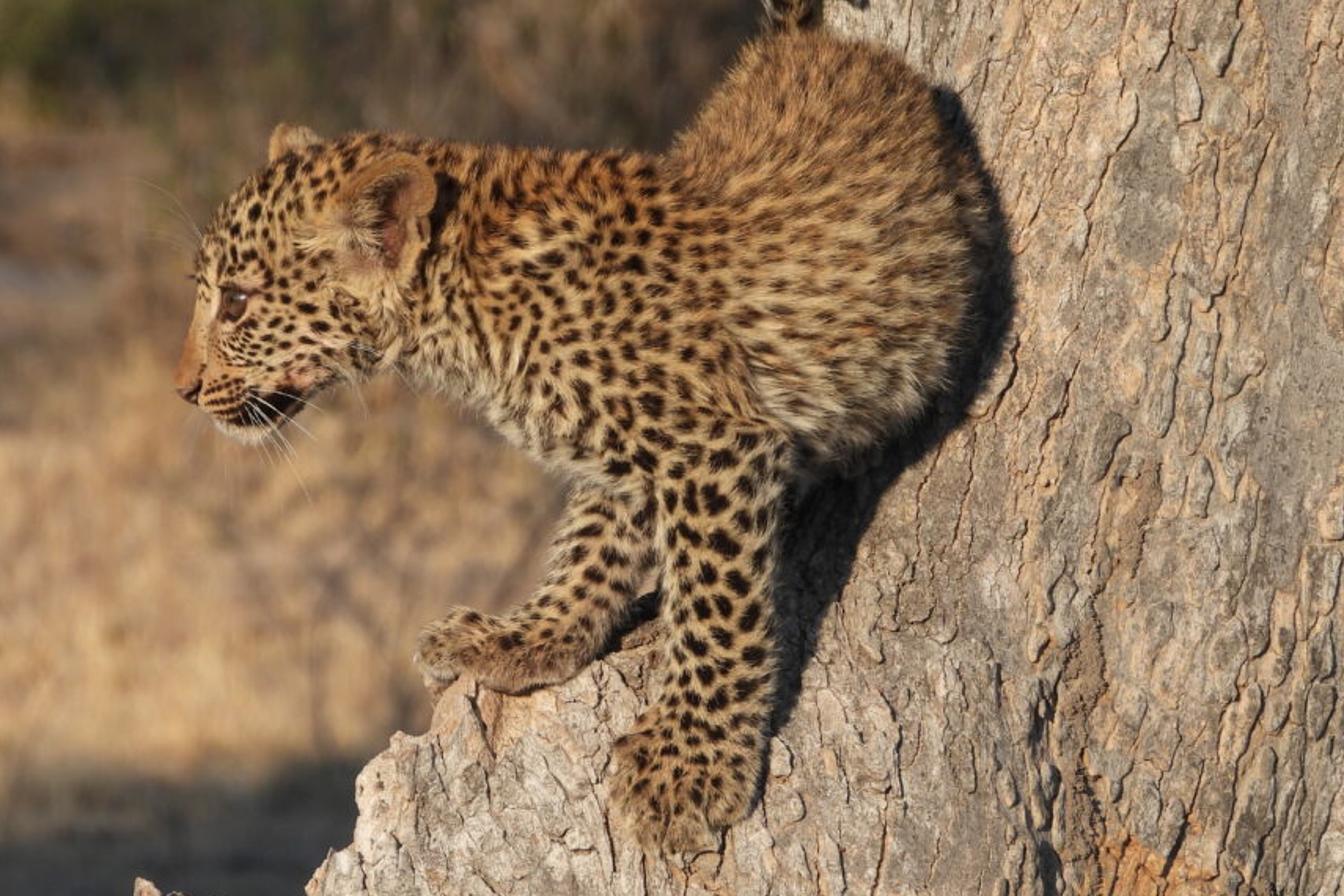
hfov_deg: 3.5
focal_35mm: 582
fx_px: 21726
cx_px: 547
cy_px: 439
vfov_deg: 2.4
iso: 100
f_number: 5
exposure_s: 1/400
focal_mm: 83.9
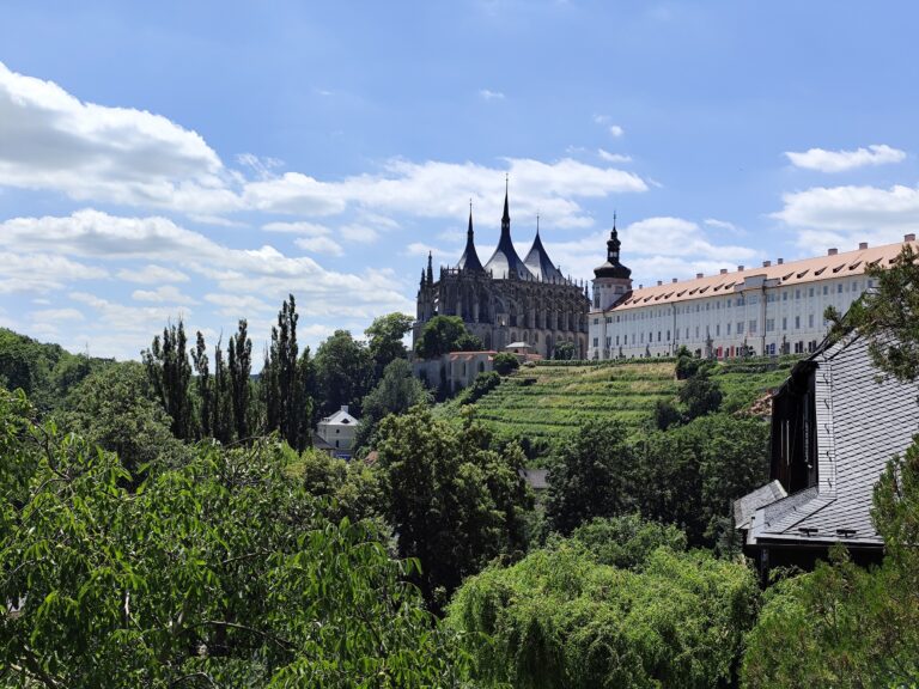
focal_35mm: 46
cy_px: 344
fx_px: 1221
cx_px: 460
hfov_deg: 41.2
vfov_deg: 31.5
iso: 50
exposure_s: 1/1508
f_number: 1.65
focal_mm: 6.19
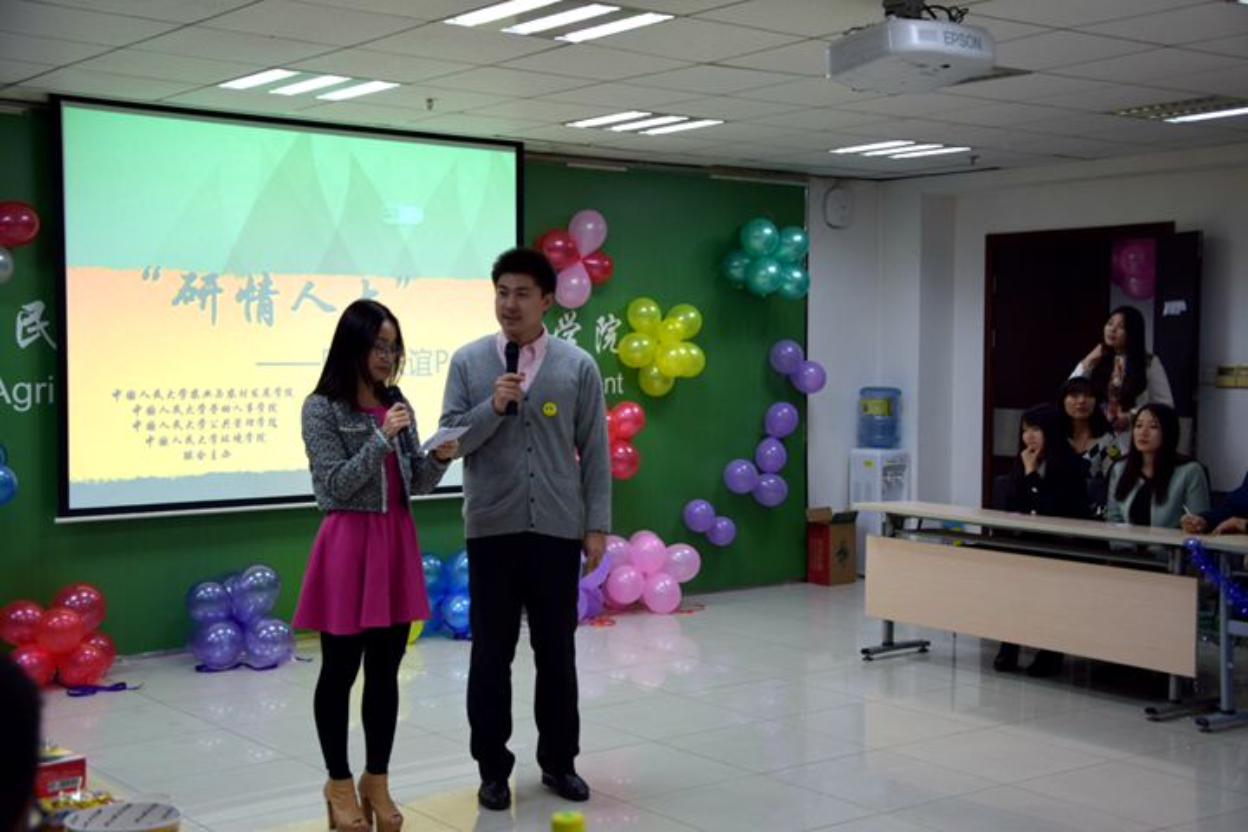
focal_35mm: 48
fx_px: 1664
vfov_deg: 28.1
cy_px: 416
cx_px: 624
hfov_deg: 41.1
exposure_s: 1/60
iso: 450
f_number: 4.2
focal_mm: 32
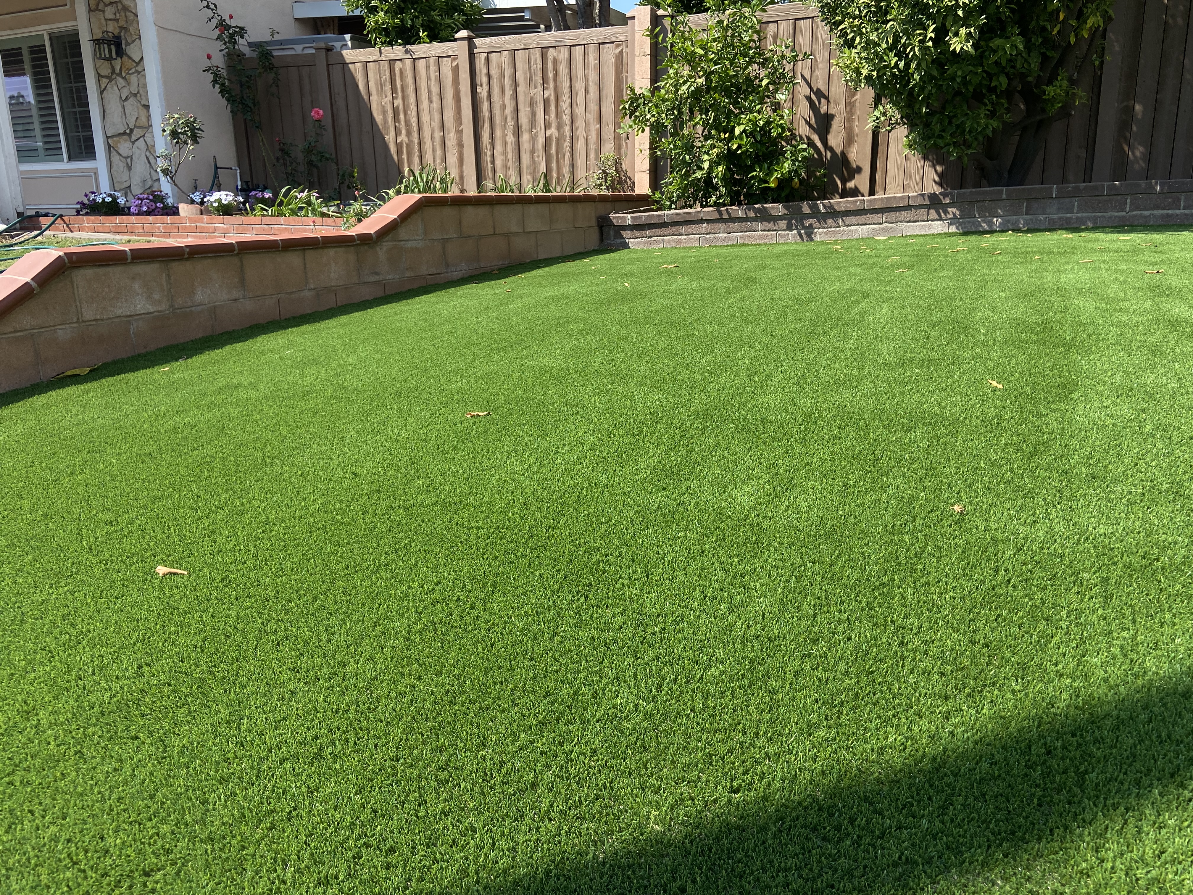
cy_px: 448
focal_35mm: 26
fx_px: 896
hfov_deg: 67.3
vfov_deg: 53.1
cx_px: 596
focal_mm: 4.25
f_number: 1.8
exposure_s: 1/1678
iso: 32
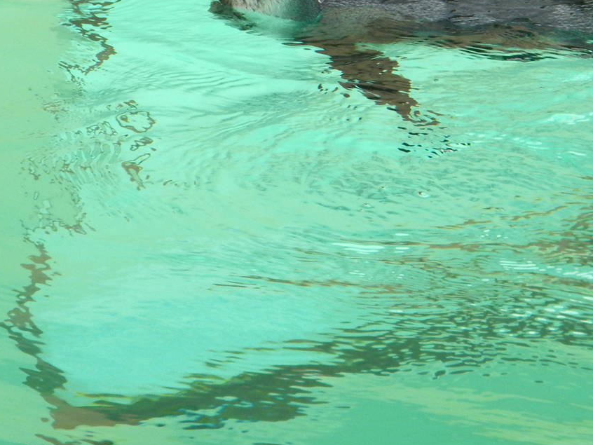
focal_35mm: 295
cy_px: 33
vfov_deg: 5.0
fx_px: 5055
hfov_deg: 6.7
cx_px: 362
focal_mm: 28.3
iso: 232
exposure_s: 1/500
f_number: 5
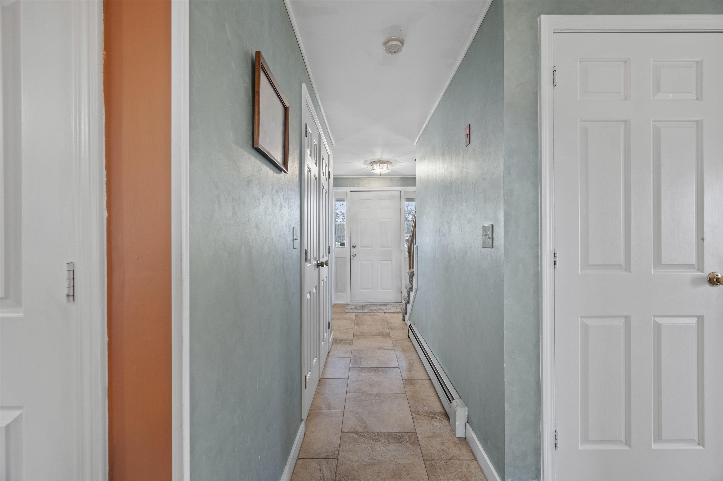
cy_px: 240
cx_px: 362
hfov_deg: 100.4
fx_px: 301
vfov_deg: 77.2
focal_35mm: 15
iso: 250
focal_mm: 15
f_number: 7.1
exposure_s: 4
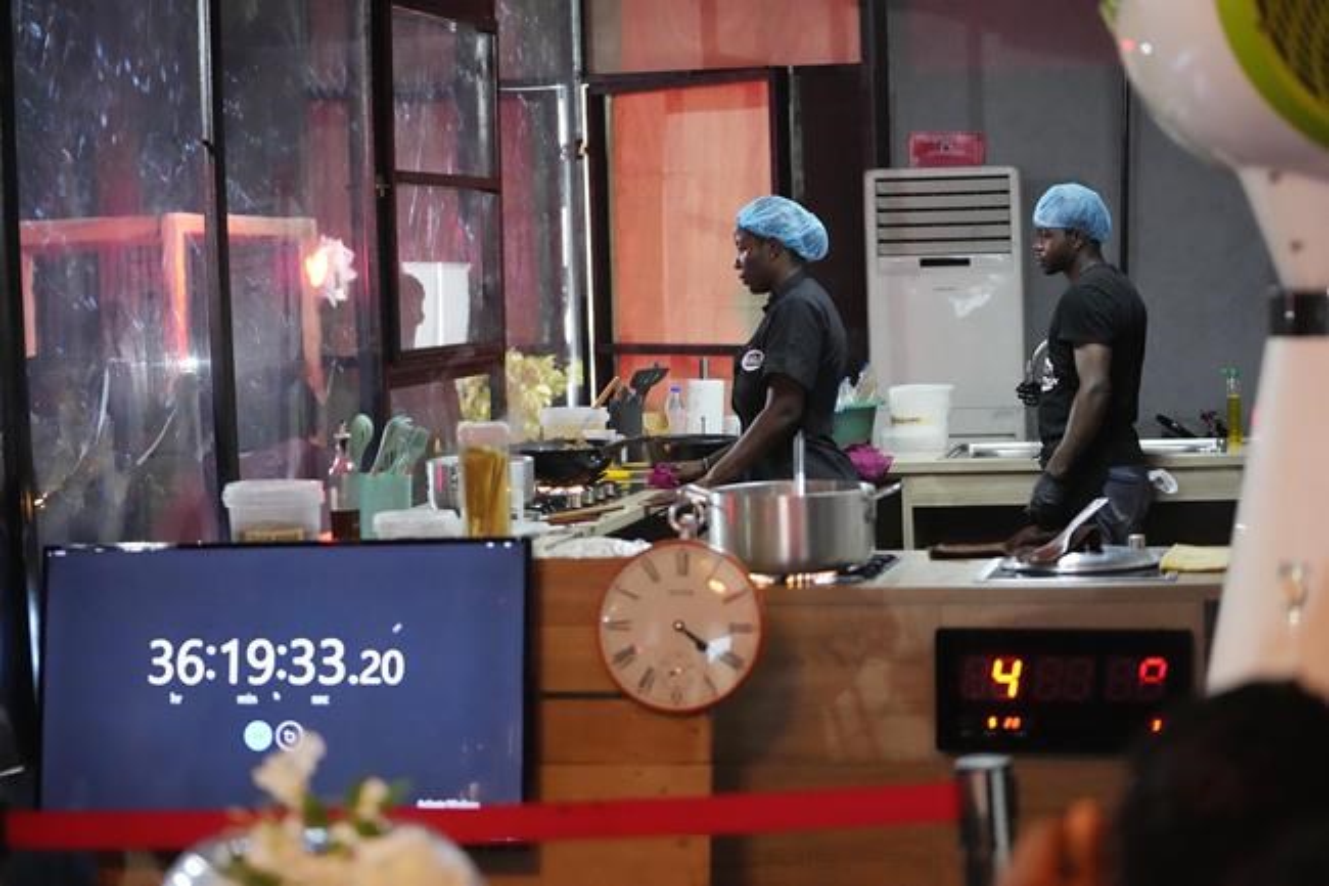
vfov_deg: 19.4
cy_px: 443
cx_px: 664
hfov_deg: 28.9
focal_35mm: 70
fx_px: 2583
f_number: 2.8
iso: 12800
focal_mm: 70
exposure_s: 1/640
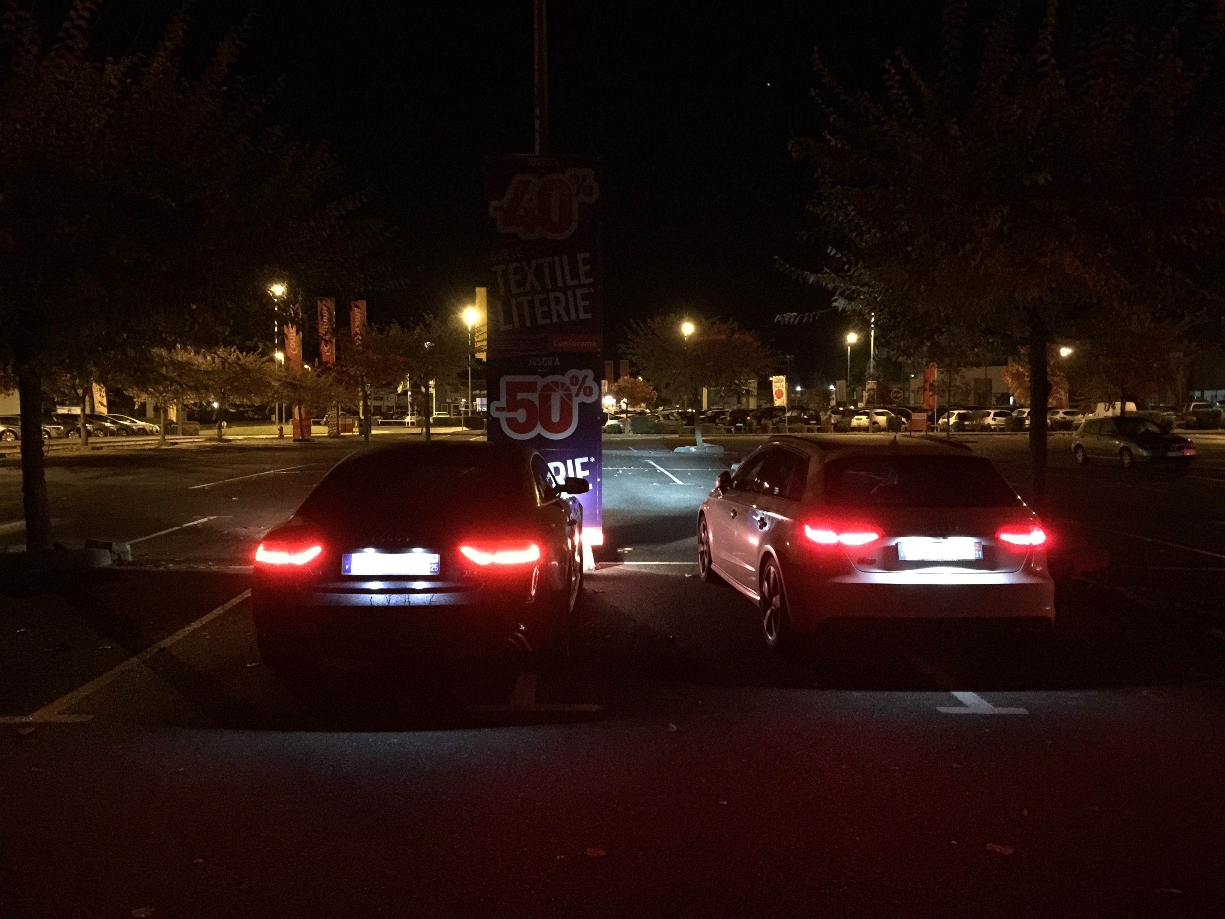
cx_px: 612
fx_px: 1026
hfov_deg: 61.7
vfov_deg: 48.2
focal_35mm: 29
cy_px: 460
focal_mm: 4.15
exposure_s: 1/4
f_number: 2.2
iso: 500
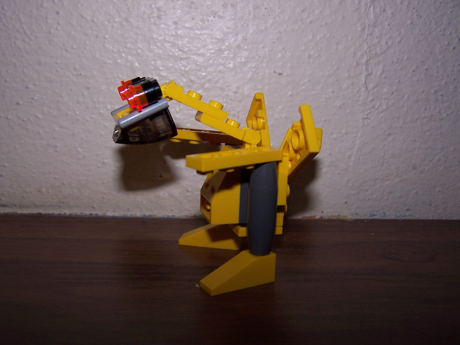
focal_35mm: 38
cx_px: 230
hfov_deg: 49.0
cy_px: 172
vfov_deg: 37.7
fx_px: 505
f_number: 2.8
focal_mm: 6.3
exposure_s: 1/60
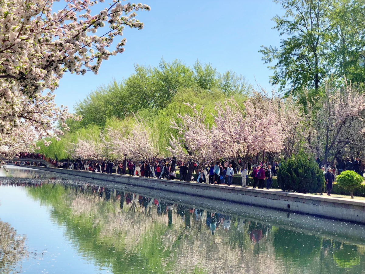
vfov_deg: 25.7
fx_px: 601
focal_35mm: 57
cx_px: 182
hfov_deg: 33.8
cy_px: 137
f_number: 2.8
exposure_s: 1/676
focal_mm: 6.6
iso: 20
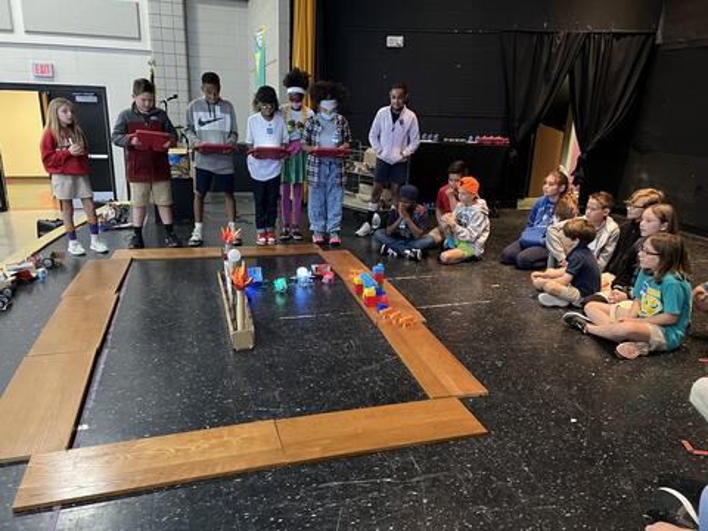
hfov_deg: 67.3
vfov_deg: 53.1
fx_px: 532
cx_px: 354
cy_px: 266
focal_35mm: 26
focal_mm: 5.7
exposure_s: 1/40
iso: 500
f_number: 1.5
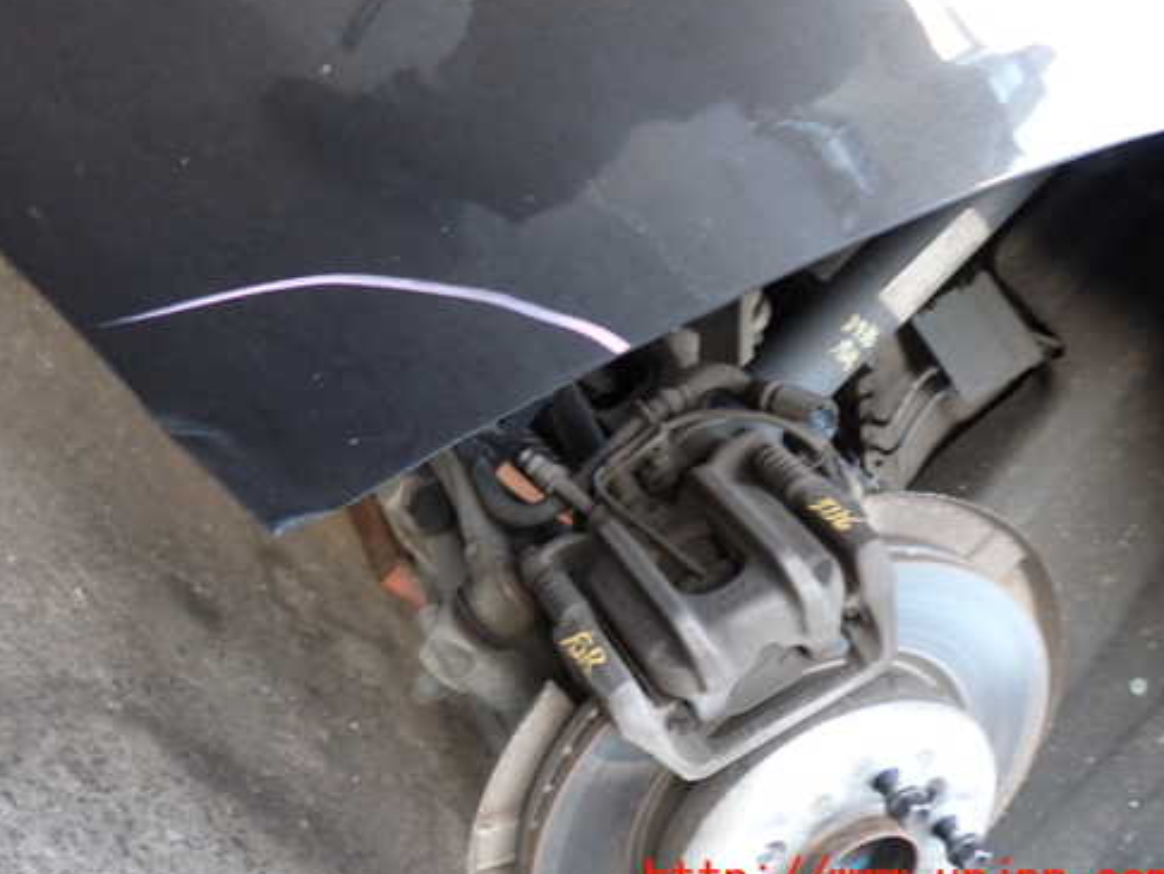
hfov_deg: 49.8
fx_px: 1245
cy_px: 374
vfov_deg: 38.6
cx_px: 467
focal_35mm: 37
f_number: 2.3
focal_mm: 5.4
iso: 200
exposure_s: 1/30
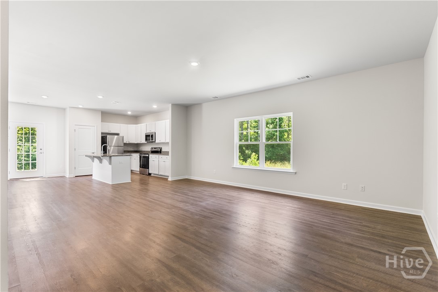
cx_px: 219
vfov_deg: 73.8
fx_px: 195
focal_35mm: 16
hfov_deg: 96.7
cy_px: 146
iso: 500
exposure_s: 1/8
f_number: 8
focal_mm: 16
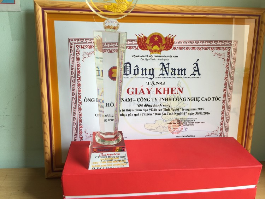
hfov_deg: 61.6
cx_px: 132
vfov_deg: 48.3
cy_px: 100
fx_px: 222
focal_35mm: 29
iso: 32
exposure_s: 1/50
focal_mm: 4.15
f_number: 2.2
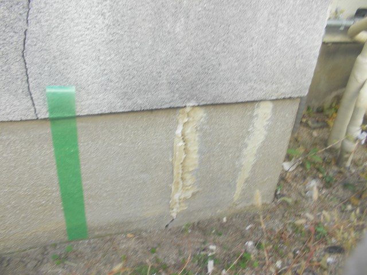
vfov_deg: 48.2
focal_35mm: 29
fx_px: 307
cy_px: 138
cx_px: 184
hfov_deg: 61.7
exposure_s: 1/30
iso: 80
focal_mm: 4.1
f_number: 3.3
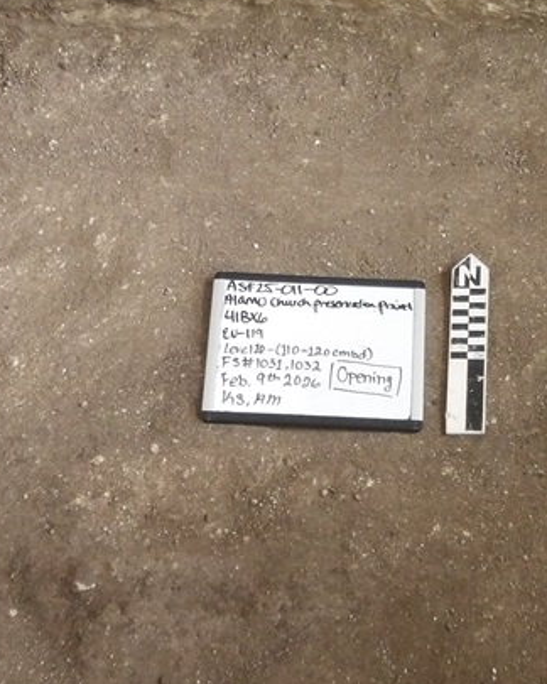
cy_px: 326
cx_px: 387
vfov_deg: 25.4
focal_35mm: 75
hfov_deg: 20.3
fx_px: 1518
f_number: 3
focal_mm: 4.9
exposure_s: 1/60
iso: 444
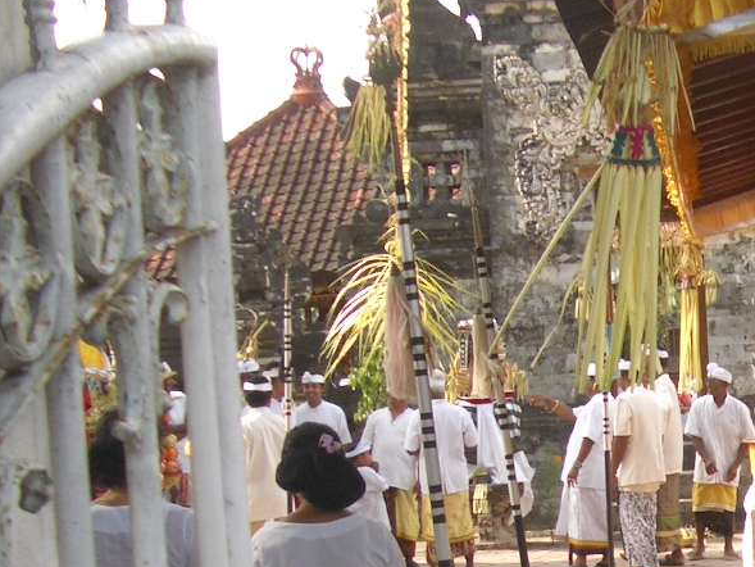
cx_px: 900
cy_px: 570
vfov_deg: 15.3
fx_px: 2072
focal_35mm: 95
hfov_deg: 19.5
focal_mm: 5.8
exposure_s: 1/320
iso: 50
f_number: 2.6
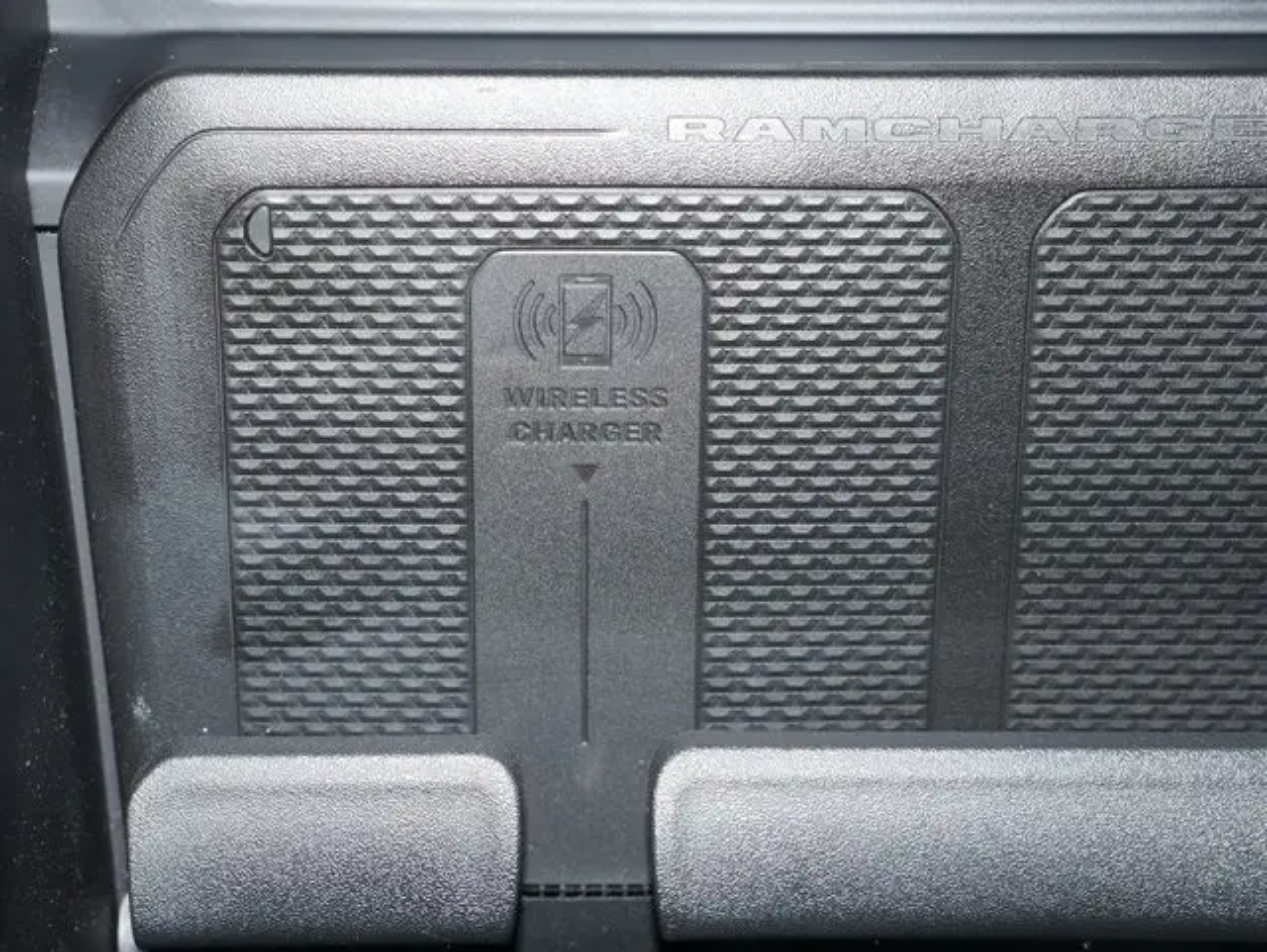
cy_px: 476
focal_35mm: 70
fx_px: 2564
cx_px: 634
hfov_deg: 27.8
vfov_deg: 21.0
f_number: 5.5
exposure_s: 1/30
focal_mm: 35
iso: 200
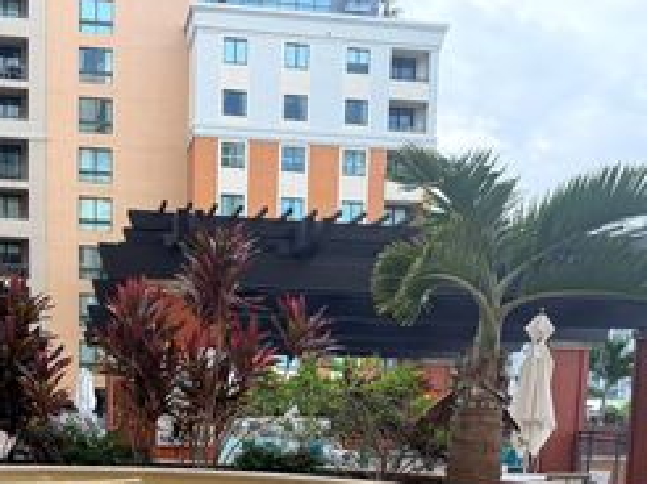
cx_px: 250
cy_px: 554
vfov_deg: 23.4
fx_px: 1083
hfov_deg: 33.1
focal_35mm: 58
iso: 100
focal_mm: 6.76
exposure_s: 1/1314
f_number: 1.78
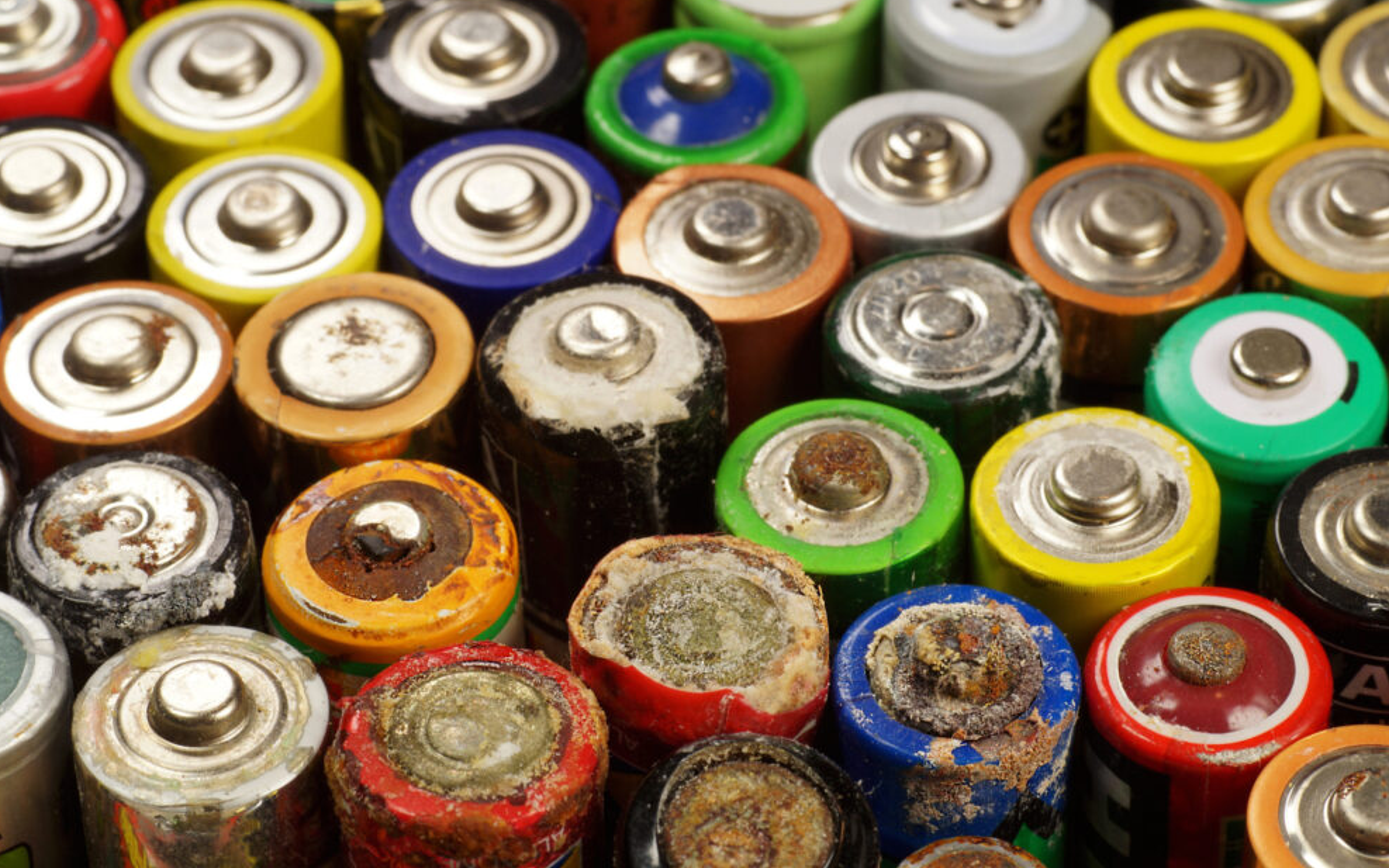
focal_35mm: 111
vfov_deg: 11.8
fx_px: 4202
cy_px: 391
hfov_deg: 18.8
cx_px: 715
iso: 100
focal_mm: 70
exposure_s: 1/15
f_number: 16
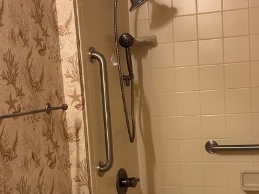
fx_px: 464
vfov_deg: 23.5
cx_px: 135
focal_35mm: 62
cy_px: 134
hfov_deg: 31.2
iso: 160
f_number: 1.78
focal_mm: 6.76
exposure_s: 1/60
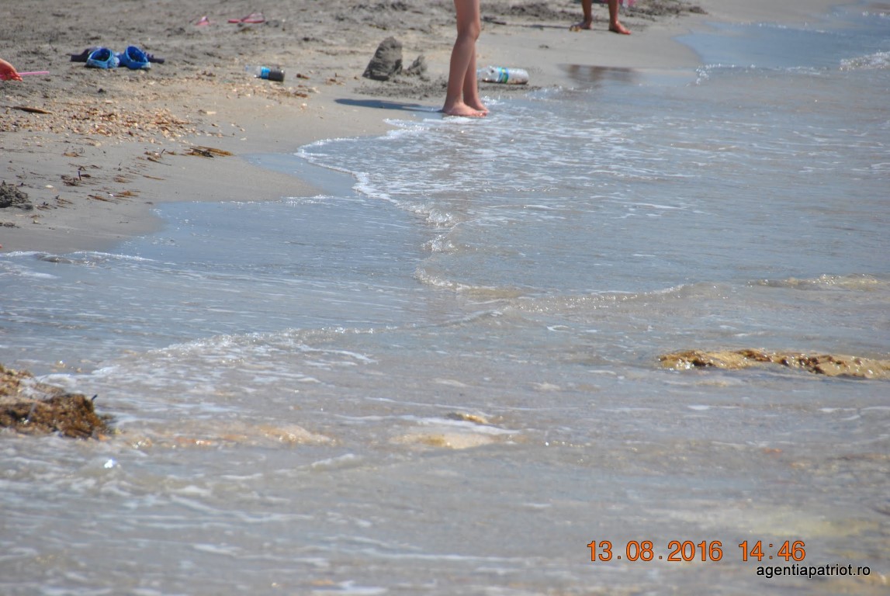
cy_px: 298
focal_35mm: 300
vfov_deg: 4.6
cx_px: 445
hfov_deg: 6.9
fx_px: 7426
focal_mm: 200
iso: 200
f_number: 5.6
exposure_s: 1/1600
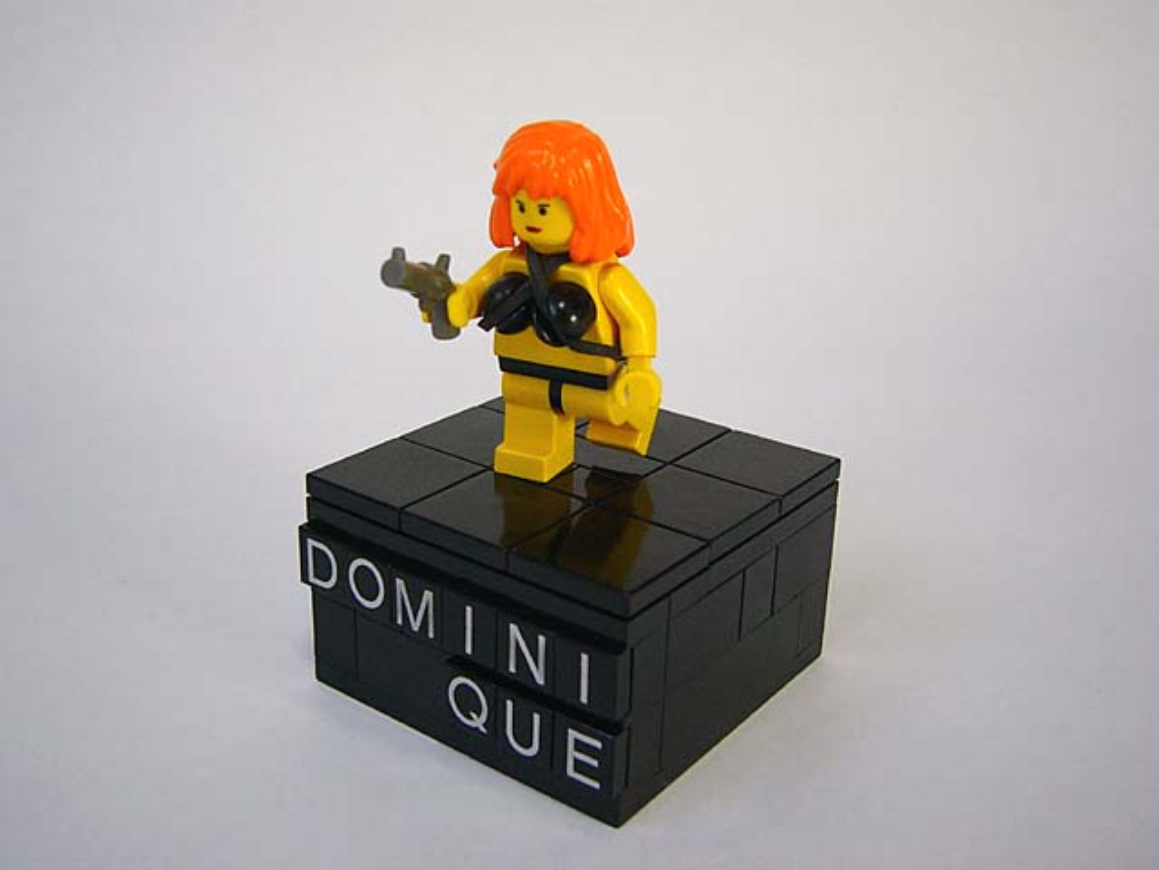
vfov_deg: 40.7
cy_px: 435
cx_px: 580
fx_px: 1172
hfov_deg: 52.6
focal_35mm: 35
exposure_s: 1/15
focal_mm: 5.8
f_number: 2.8
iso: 150
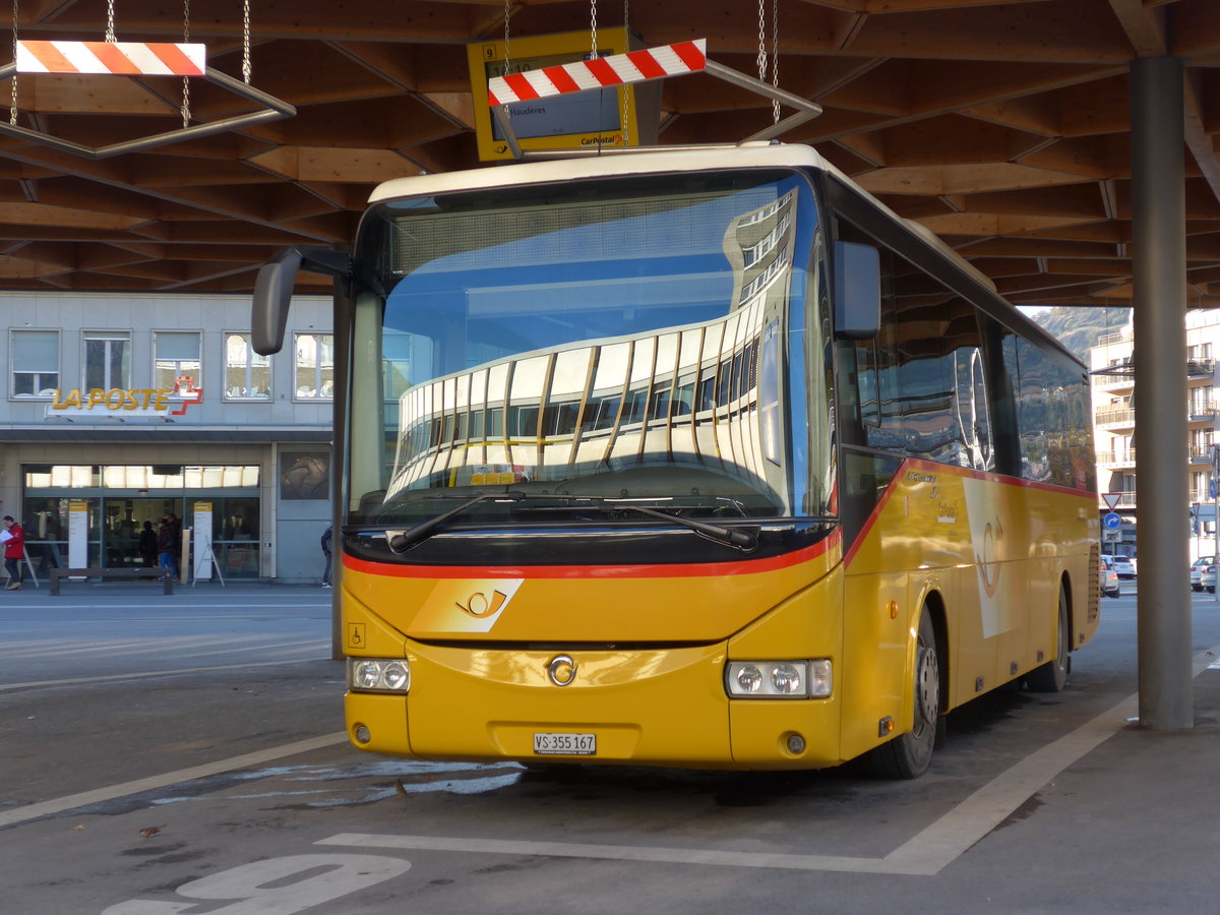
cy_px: 458
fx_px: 1938
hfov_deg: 34.9
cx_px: 610
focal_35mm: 55
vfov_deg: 26.6
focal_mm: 11.3
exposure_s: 1/160
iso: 80
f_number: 3.4
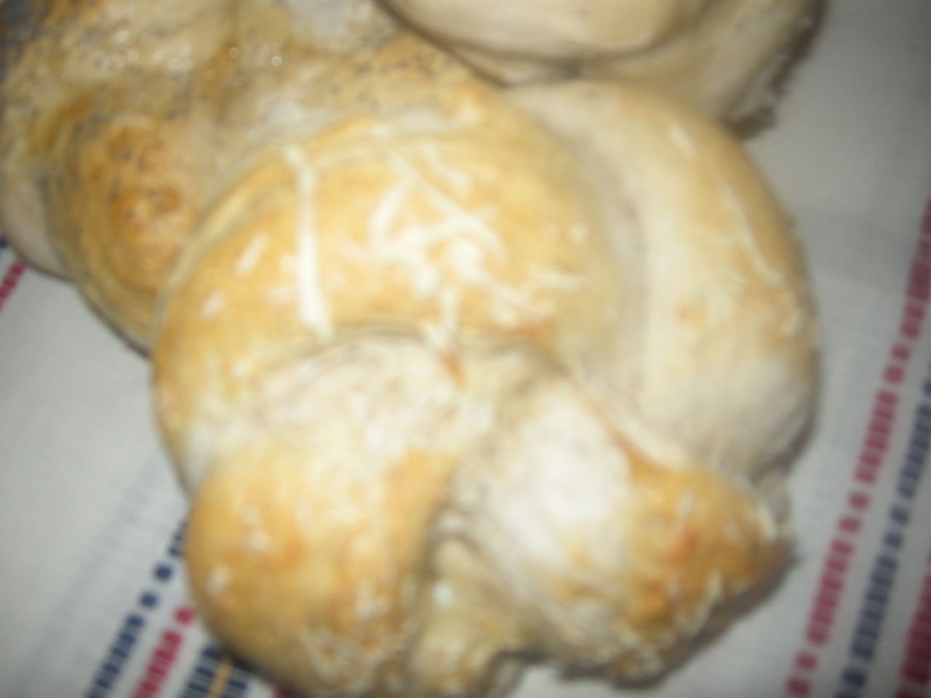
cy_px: 349
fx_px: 941
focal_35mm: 35
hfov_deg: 52.6
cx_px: 466
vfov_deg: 40.7
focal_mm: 7.5
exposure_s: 1/60
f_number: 2.7
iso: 64
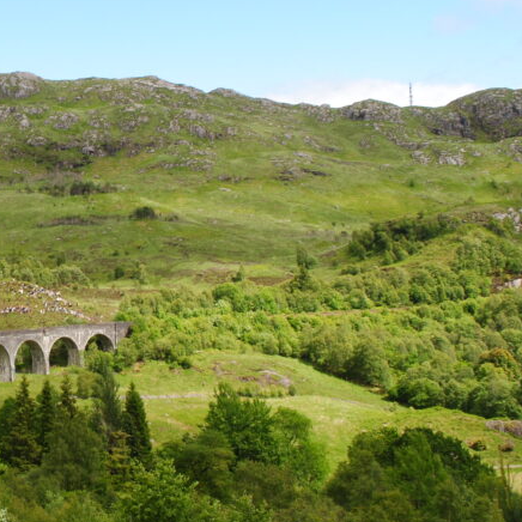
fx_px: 1126
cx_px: -32
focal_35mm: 66
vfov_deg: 26.1
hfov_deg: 24.6
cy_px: 239
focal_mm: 22
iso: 200
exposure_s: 1/200
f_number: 10
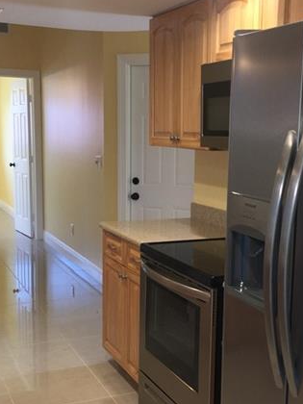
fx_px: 619
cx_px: 174
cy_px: 237
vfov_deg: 36.1
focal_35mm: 53
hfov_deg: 27.5
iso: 40
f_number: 2.2
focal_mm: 4.15
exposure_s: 1/30
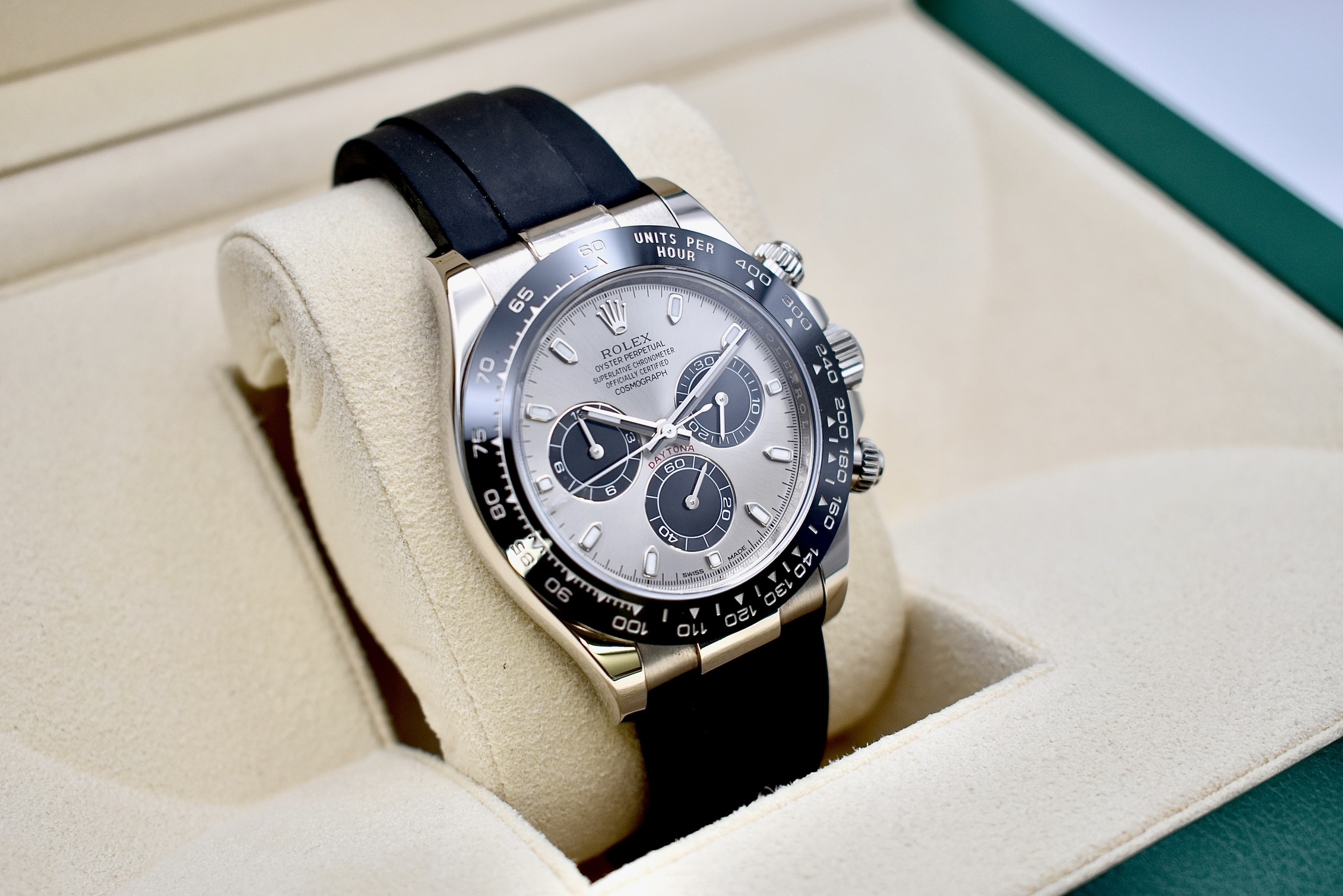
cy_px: 440
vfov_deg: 25.3
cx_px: 667
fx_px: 1996
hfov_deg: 37.2
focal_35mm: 54
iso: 400
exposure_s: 1/125
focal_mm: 35
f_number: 4.5
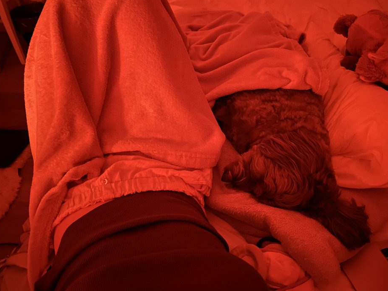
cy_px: 132
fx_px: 325
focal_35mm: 29
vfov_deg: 48.2
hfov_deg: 61.6
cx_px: 208
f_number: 1.5
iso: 2500
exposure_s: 1/5
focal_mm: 5.7
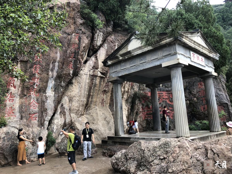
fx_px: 188
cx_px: 116
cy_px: 87
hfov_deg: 63.4
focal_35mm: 28
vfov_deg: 49.7
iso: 20
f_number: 1.8
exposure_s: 1/120
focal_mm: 3.99
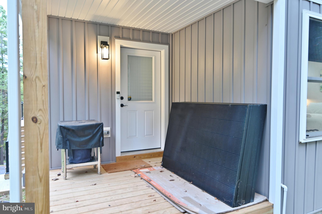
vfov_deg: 49.5
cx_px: 161
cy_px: 107
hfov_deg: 69.4
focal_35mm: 26
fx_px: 232
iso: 250
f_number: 2.8
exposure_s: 1/30
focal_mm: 26
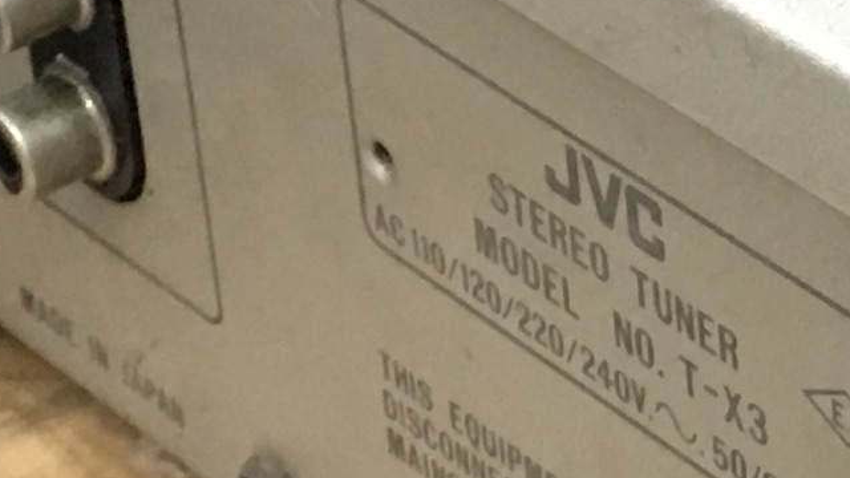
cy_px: -52
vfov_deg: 6.1
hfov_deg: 10.5
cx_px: 1255
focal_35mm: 199
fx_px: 4485
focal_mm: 4.15
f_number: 2.2
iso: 125
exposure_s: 1/17
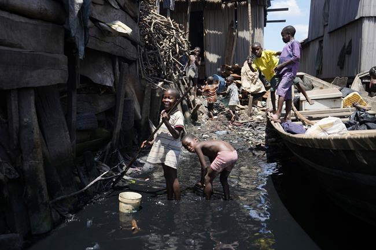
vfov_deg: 37.8
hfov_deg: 54.4
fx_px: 365
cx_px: 188
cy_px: 125
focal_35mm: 35
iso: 100
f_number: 3.2
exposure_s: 1/1000
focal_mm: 35
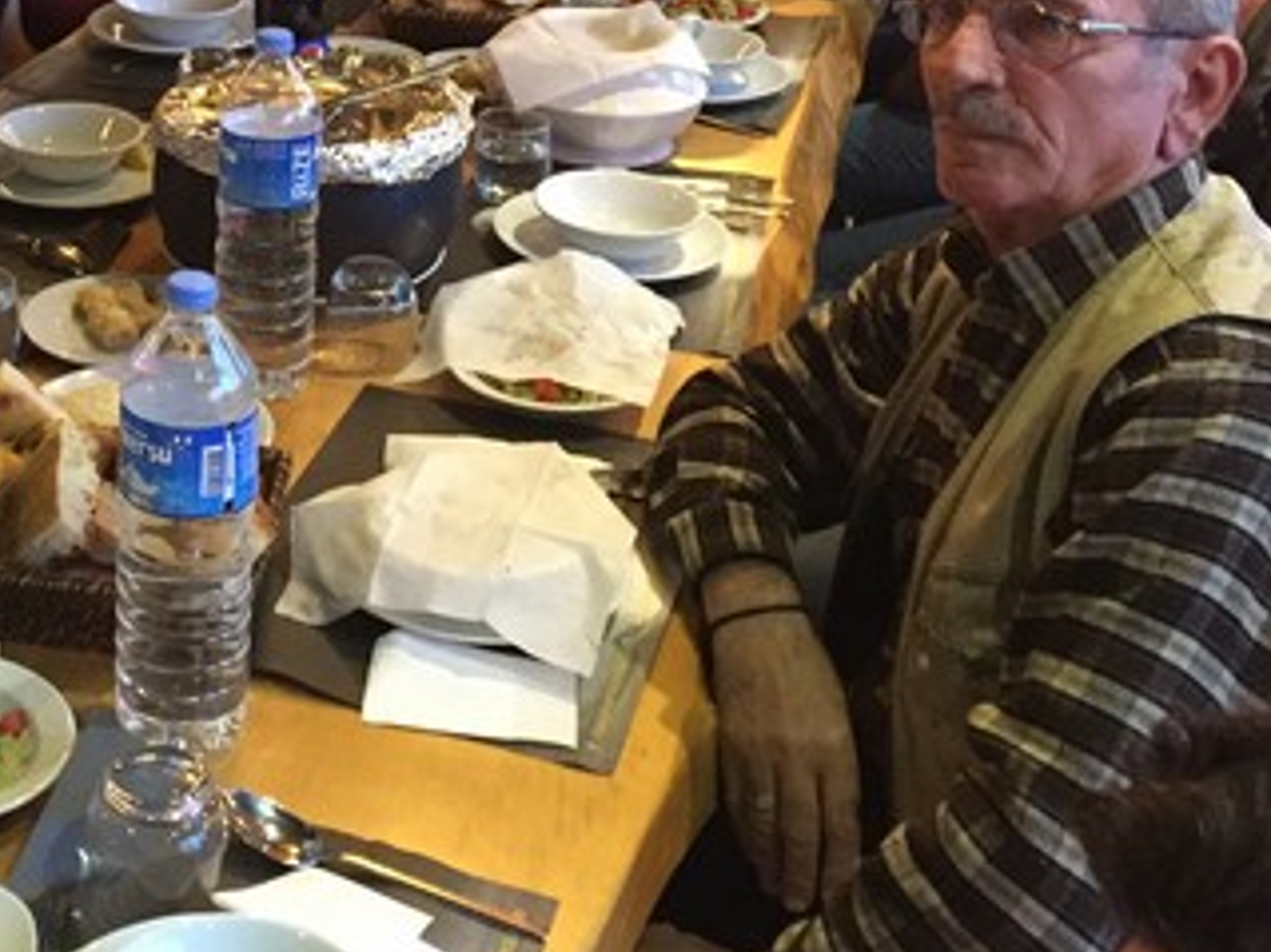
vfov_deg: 23.0
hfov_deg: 30.4
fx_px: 2239
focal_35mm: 61
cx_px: 135
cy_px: -12
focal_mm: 4.15
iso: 400
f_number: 2.2
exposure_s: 1/17
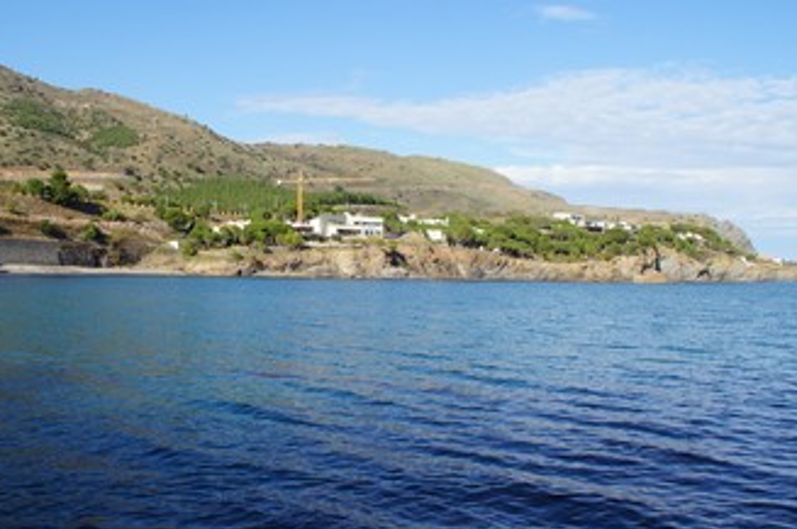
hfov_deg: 50.5
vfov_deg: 34.9
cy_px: 255
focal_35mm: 38
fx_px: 840
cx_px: 329
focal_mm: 18
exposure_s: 1/125
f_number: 11
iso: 100
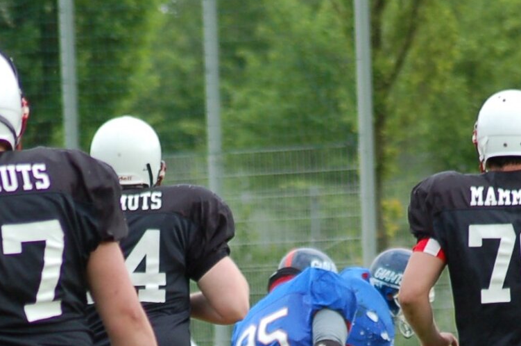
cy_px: 481
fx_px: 9521
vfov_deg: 2.1
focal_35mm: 659
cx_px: 258
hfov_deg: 3.1
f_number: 4.5
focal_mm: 150
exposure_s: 1/640
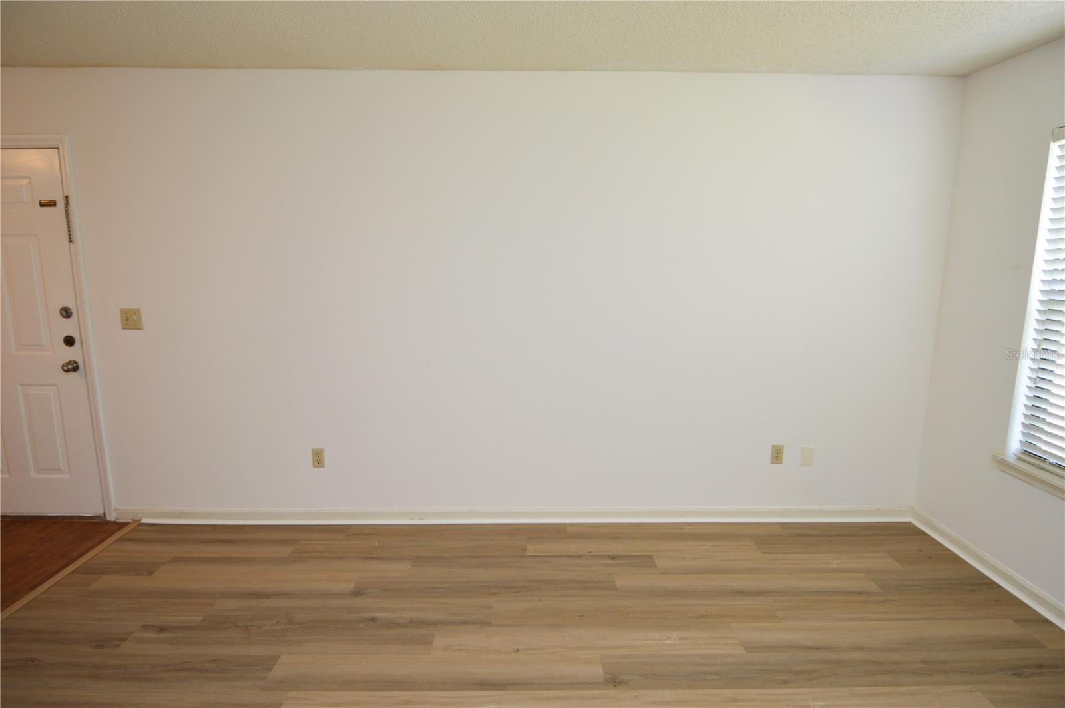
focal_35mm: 18
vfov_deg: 67.3
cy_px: 354
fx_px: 532
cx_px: 532
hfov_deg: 90.1
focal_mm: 12
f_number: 4.5
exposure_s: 1/80
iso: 400
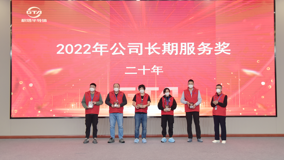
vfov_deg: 29.7
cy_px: 69
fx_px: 301
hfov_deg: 50.5
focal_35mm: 40
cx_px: 142
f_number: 4
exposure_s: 1/125
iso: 1000
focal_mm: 38
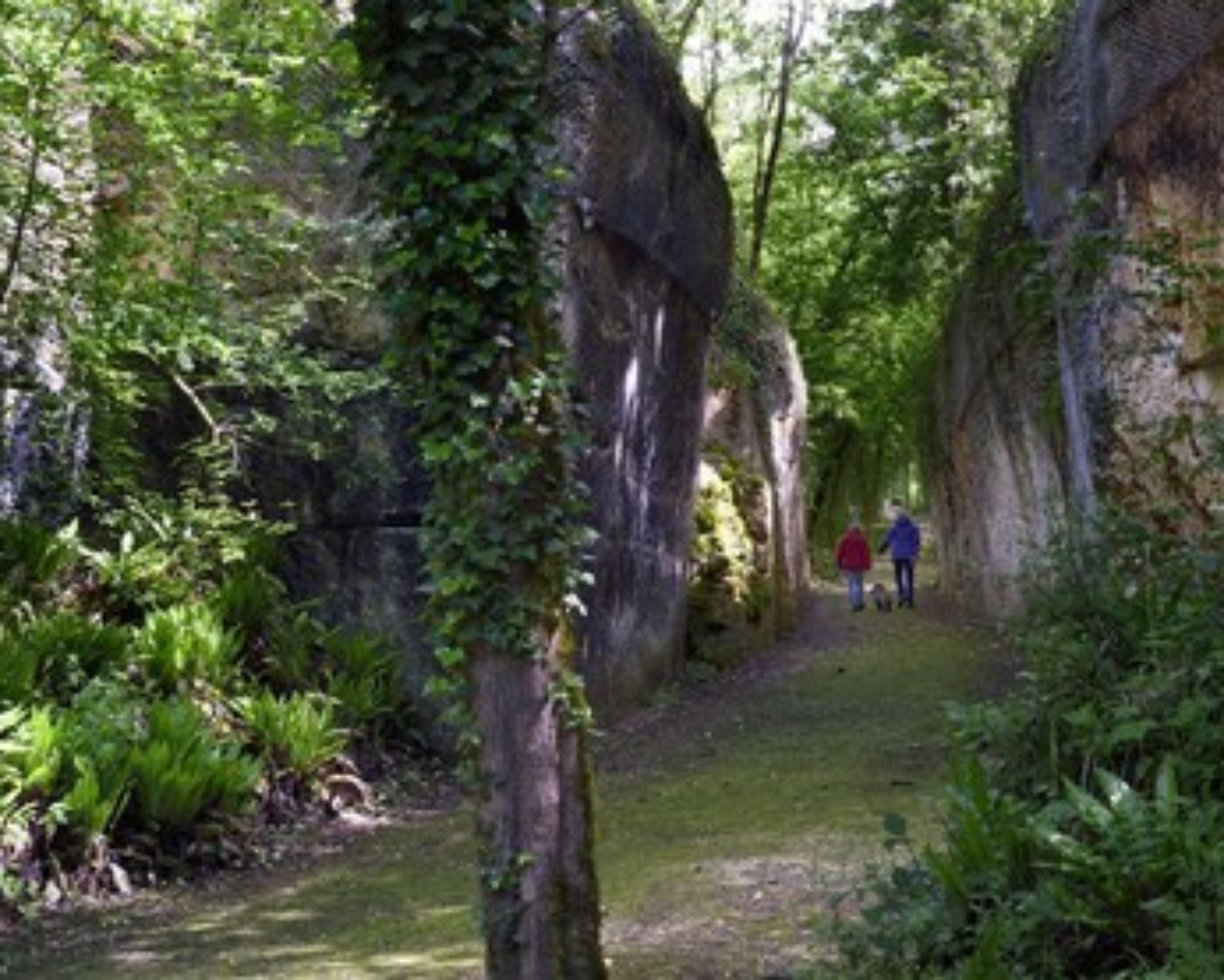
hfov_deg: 33.0
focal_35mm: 57
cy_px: 488
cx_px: 667
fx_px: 2065
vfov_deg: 26.7
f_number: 8
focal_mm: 50
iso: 800
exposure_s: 1/60
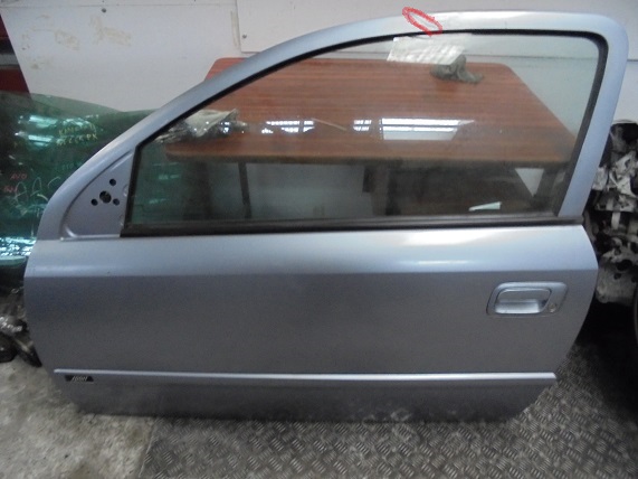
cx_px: 319
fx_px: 479
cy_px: 240
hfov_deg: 67.3
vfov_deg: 53.0
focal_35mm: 26
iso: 400
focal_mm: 4.6
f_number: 3.5
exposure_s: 1/5
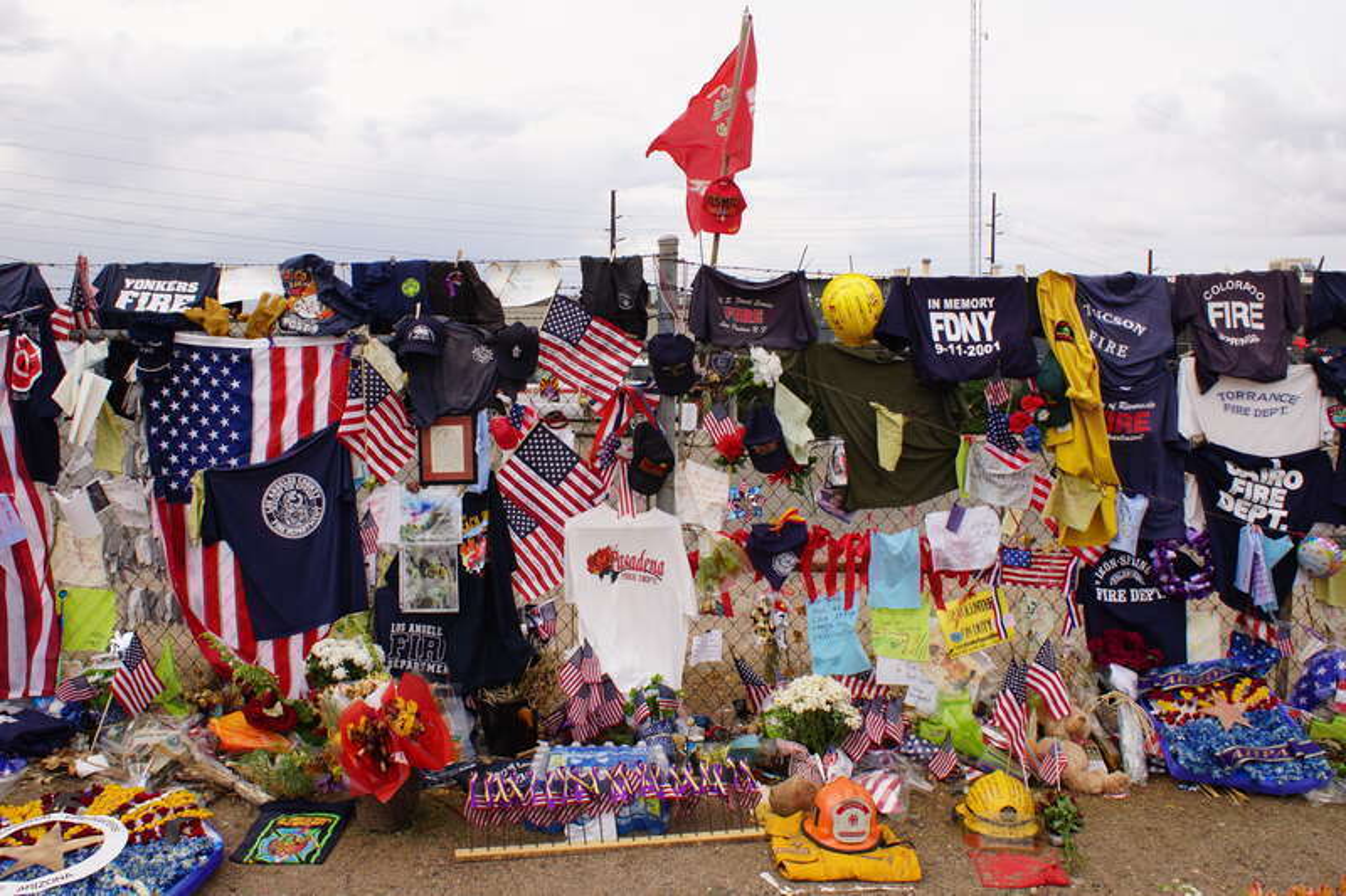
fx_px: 1121
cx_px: 673
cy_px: 448
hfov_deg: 61.9
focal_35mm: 30
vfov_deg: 43.6
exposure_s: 1/1000
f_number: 8
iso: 400
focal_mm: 20
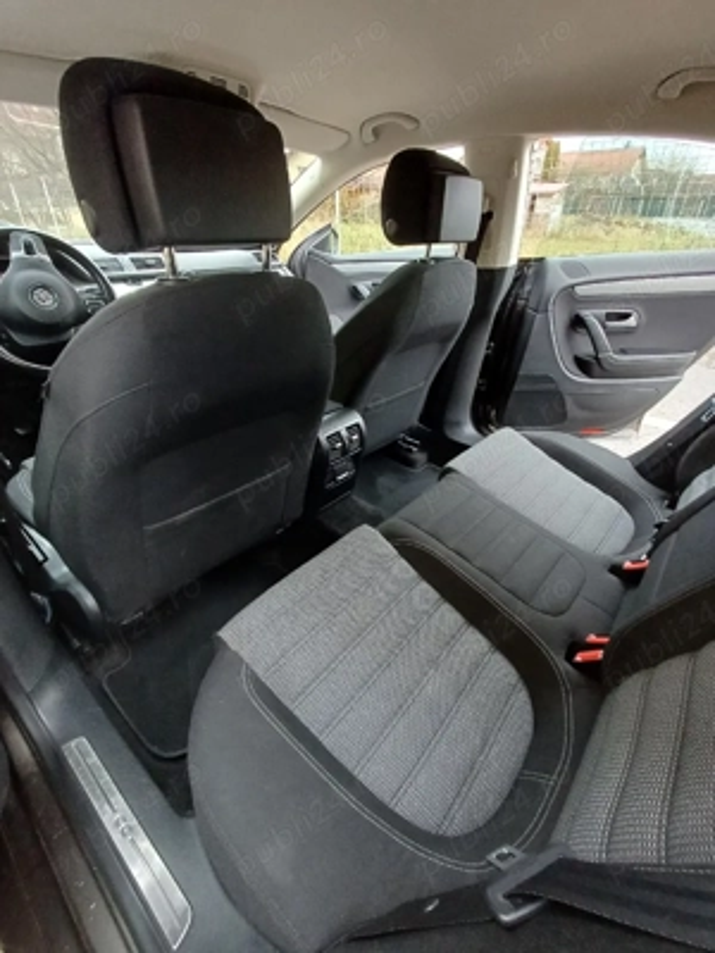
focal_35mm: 16
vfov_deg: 94.5
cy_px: 476
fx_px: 441
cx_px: 358
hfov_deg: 78.1
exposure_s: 1/50
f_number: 2.2
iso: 160
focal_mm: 1.64
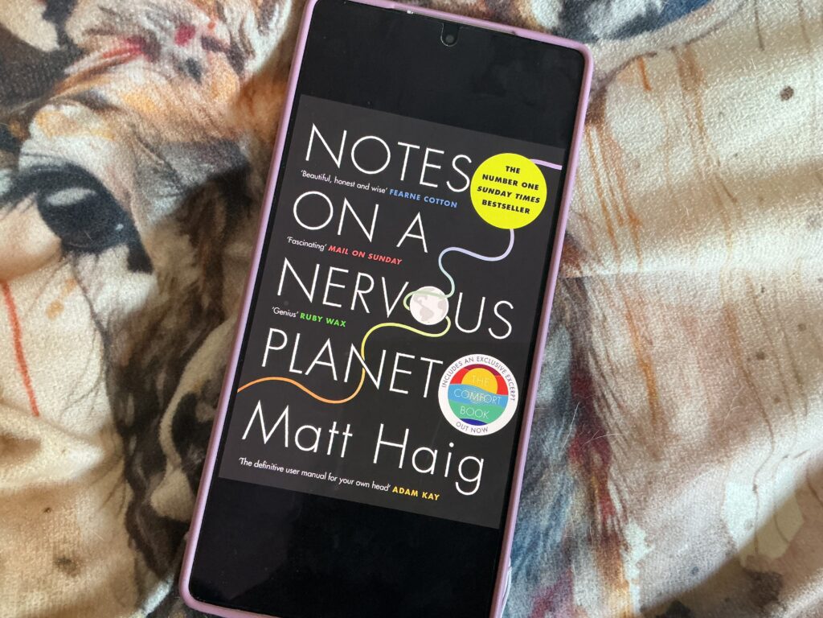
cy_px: 309
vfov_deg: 48.2
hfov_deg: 61.7
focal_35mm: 29
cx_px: 412
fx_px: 689
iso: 250
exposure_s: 1/60
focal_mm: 3
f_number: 1.8
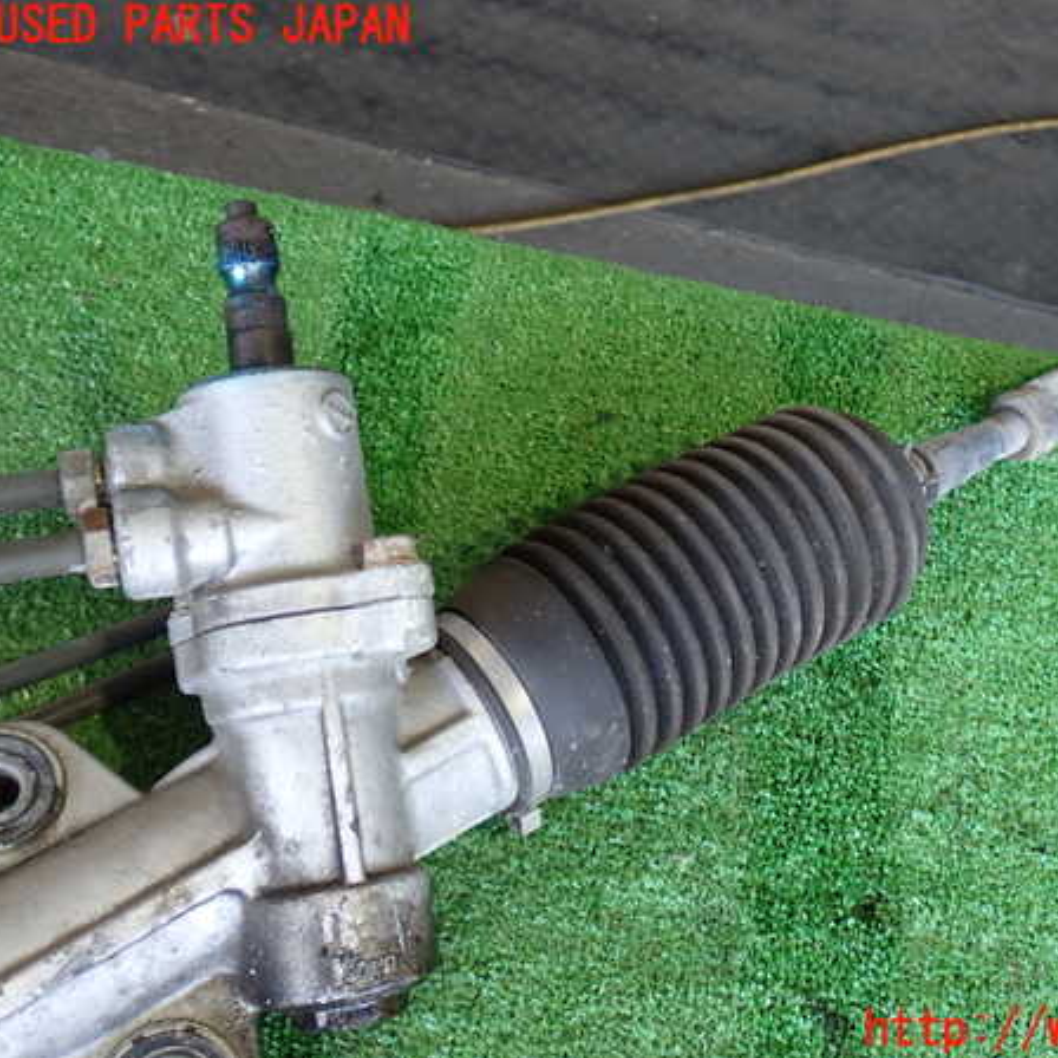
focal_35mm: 45
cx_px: 690
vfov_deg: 37.6
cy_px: 529
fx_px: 1556
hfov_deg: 37.2
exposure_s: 1/40
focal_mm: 6.83
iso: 200
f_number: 2.7
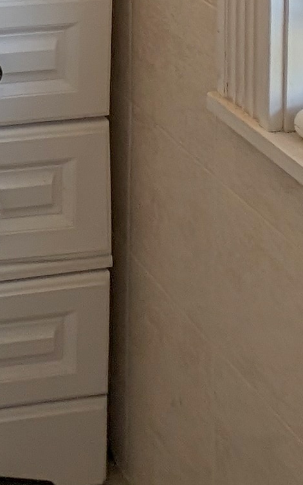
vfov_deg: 18.7
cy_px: -486
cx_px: -416
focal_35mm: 69
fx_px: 911
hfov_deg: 13.7
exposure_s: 1/147
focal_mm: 2.23
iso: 36
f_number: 1.95
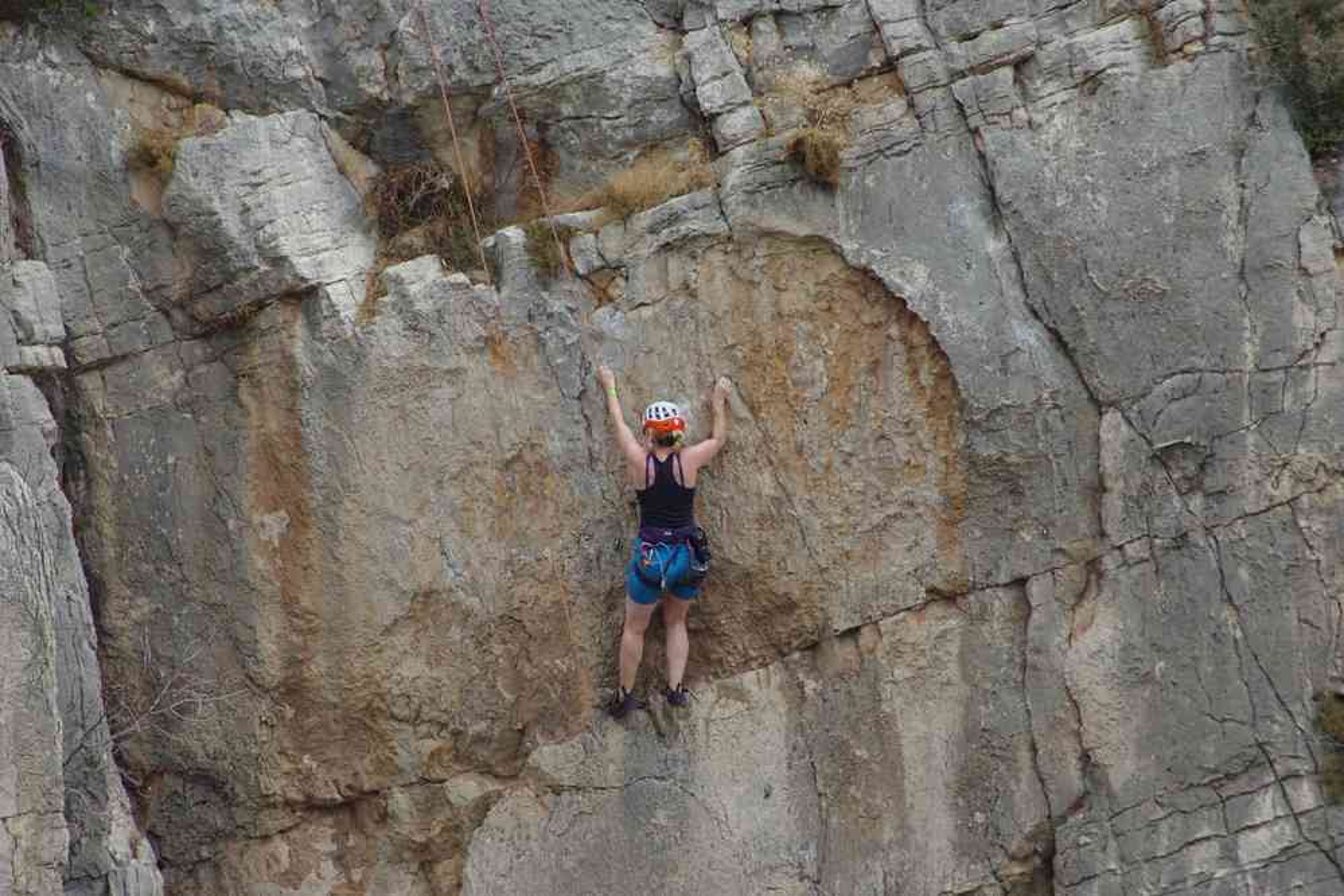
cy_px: 448
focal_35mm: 450
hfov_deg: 4.6
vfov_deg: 3.1
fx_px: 16799
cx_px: 672
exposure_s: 1/320
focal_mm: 300
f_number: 9
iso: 1600
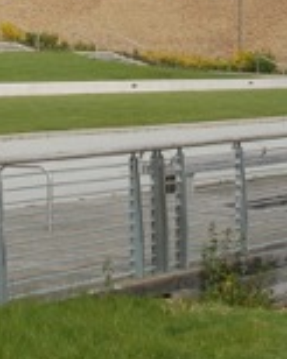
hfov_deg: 11.9
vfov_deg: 14.6
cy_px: -26
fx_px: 1371
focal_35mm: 129
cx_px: 180
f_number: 9
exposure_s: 1/320
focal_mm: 22
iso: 200
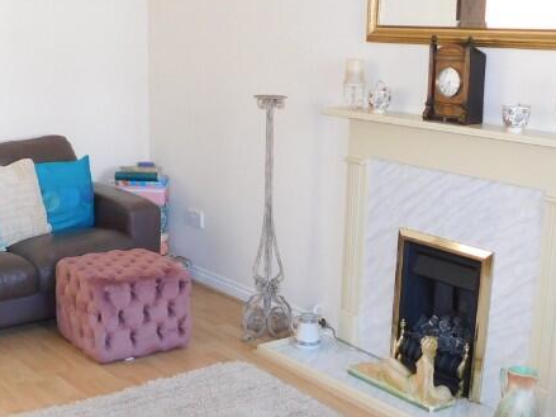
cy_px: 256
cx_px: 176
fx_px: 899
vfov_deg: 26.0
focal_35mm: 56
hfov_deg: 34.0
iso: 160
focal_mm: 4.1
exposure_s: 1/30
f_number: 3
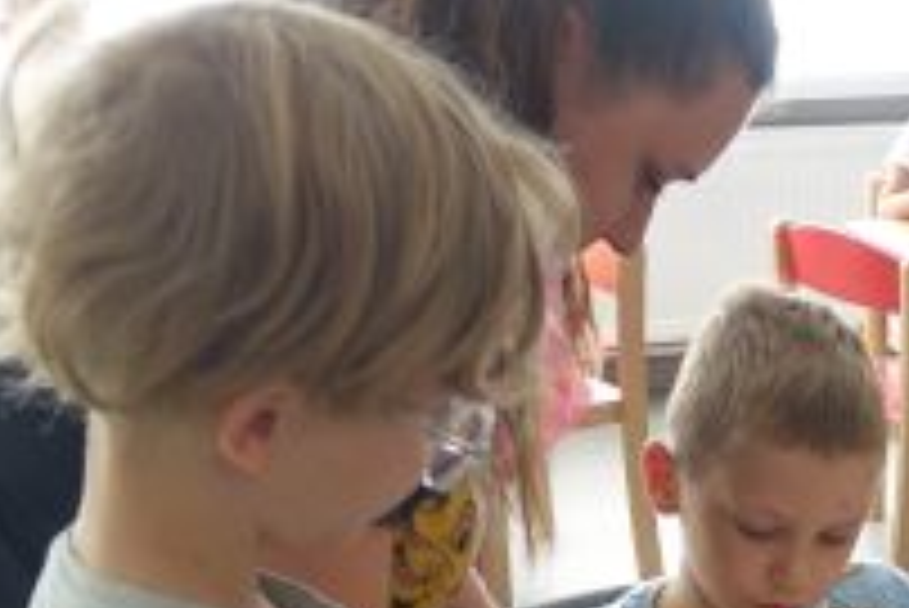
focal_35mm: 95
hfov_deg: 20.5
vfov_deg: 13.7
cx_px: 990
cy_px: 880
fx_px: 2400
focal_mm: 11.13
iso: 125
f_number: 2.8
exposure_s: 1/80
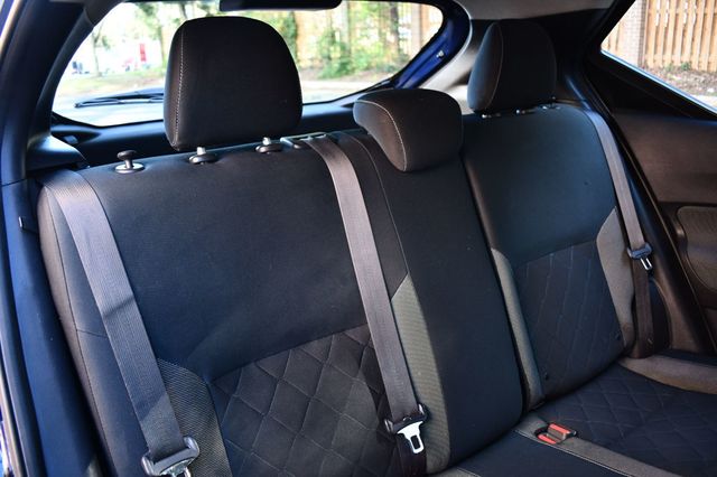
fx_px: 597
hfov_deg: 62.0
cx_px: 358
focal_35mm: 30
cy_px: 238
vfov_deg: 43.6
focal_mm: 20
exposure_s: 1/125
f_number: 3.8
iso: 1100
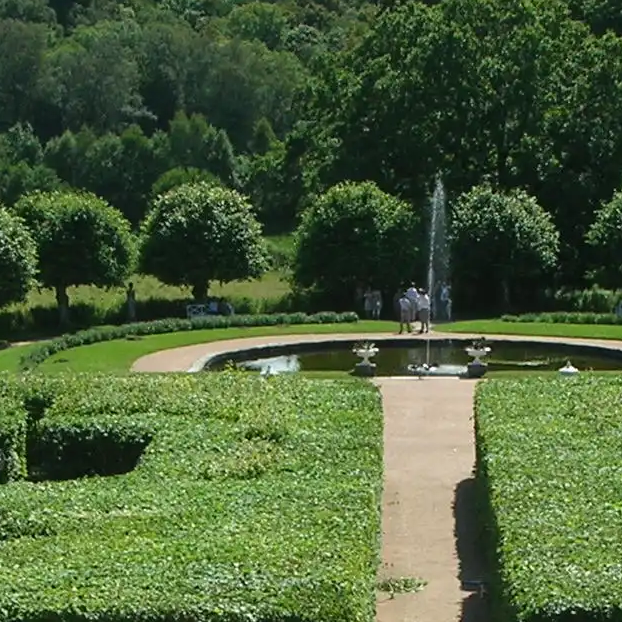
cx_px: 340
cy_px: 443
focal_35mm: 129
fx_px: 2622
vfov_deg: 13.5
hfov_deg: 13.5
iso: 50
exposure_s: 1/97.7
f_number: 8.5
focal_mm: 5.8
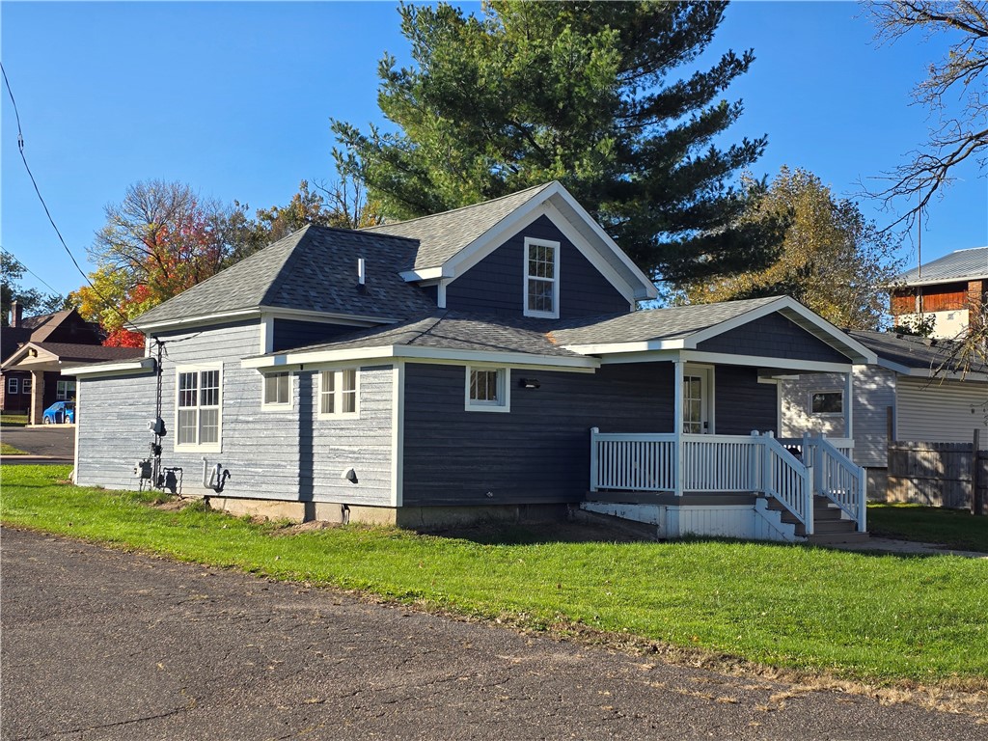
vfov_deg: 58.9
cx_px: 494
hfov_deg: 73.9
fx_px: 656
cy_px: 370
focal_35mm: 23
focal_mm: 6.3
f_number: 1.7
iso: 12
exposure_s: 1/490
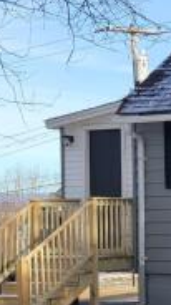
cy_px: 225
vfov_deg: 19.2
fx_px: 898
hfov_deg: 9.1
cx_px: 481
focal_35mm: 111
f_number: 1.8
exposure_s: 1/1242
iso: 40
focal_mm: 5.4
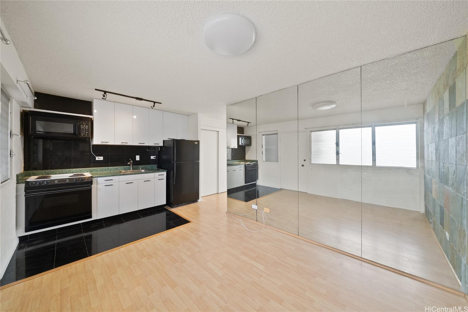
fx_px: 156
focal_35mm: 12
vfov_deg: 90.1
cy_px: 156
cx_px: 234
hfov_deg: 112.6
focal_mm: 12
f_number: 9
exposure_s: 1/4
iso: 125
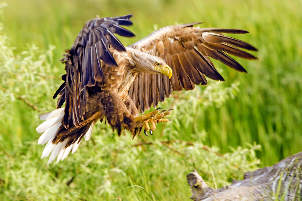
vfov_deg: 1.5
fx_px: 7600
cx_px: 150
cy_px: 100
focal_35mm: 906
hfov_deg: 2.3
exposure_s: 1/320
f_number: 7.1
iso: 500
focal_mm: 600
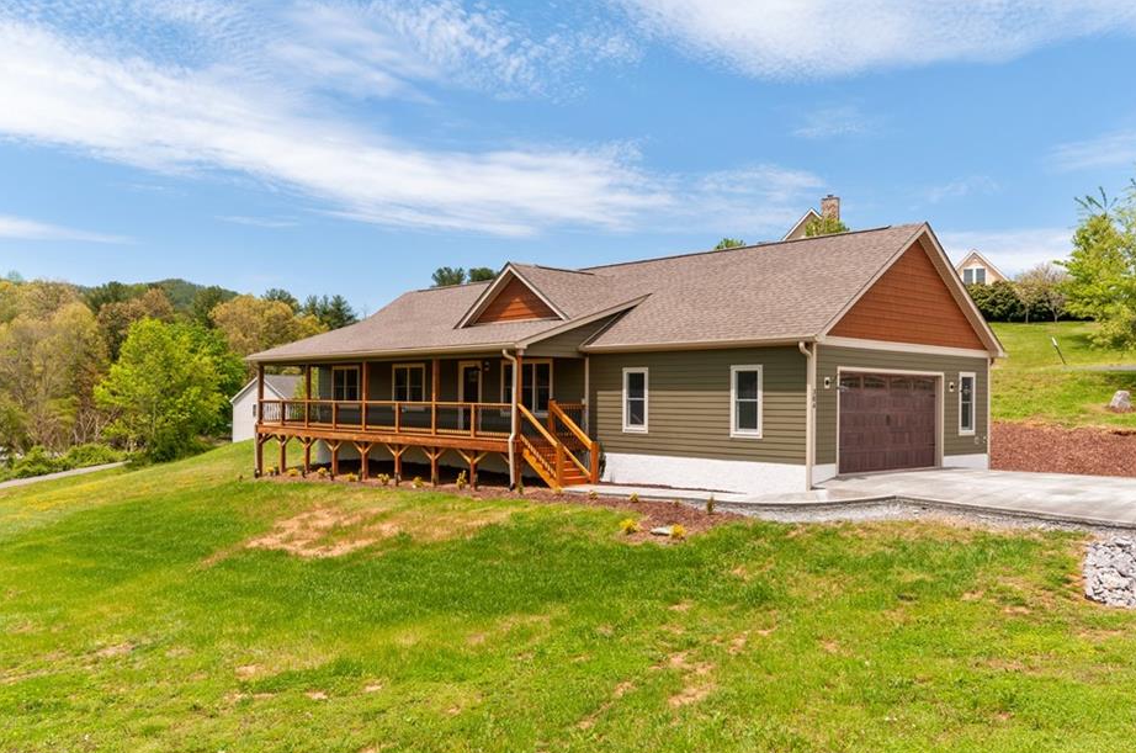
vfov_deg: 43.4
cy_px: 378
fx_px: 945
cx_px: 609
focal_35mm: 30
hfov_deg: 62.0
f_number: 8
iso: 100
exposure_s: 1/250
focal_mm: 18
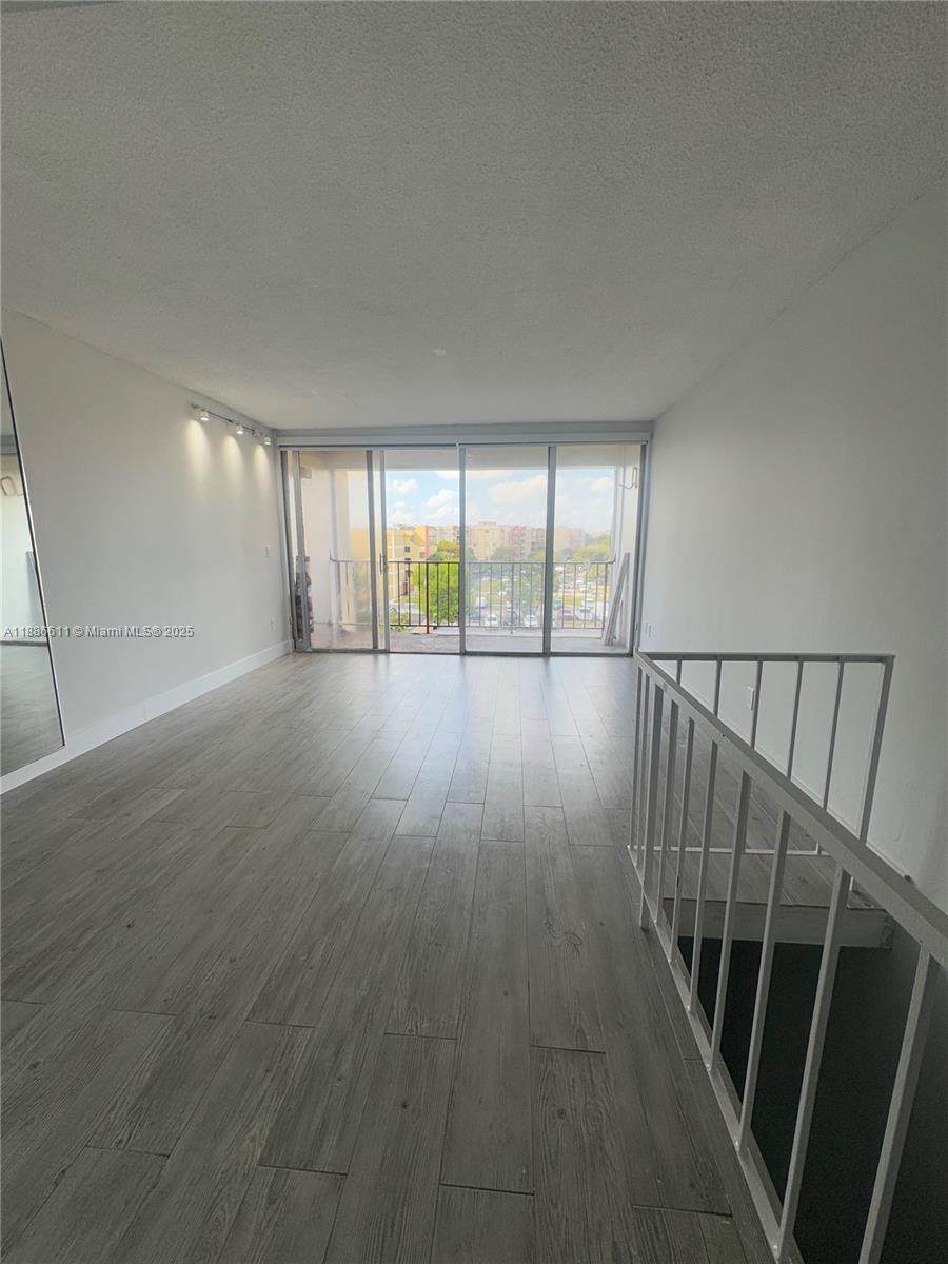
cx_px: 474
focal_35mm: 14
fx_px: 511
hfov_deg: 85.7
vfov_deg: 102.1
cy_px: 632
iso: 40
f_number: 2.2
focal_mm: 2.22
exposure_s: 1/296
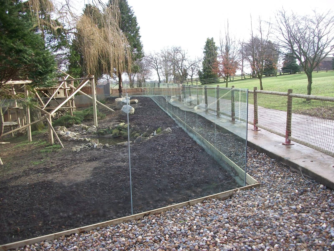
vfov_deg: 44.2
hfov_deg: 56.8
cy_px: 126
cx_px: 167
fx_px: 309
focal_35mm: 32
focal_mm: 5.7
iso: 80
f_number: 2.9
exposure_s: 1/200
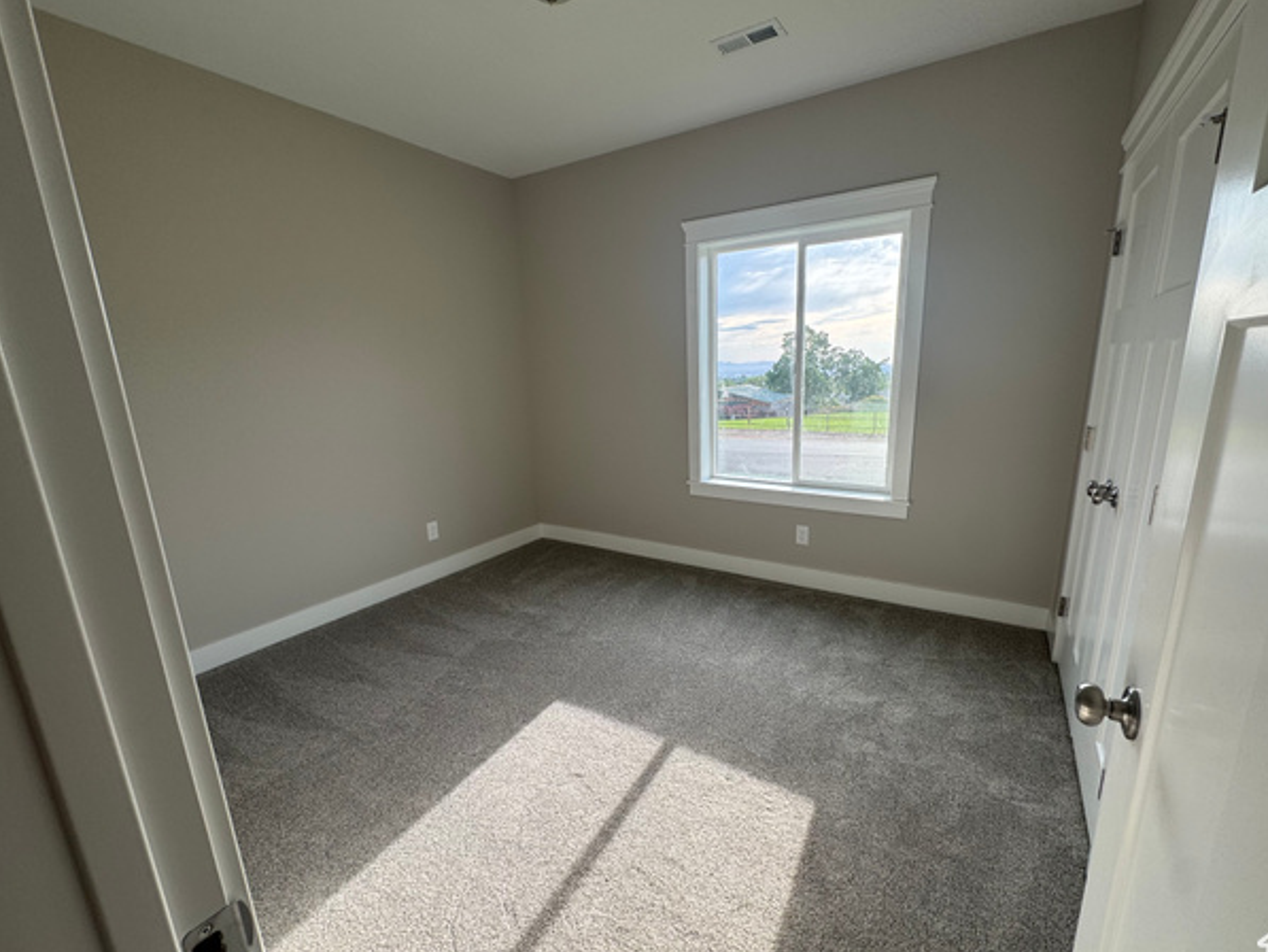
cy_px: 491
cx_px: 663
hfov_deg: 98.1
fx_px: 550
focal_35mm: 15
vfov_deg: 81.7
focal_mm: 2.22
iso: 40
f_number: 2.2
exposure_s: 1/221
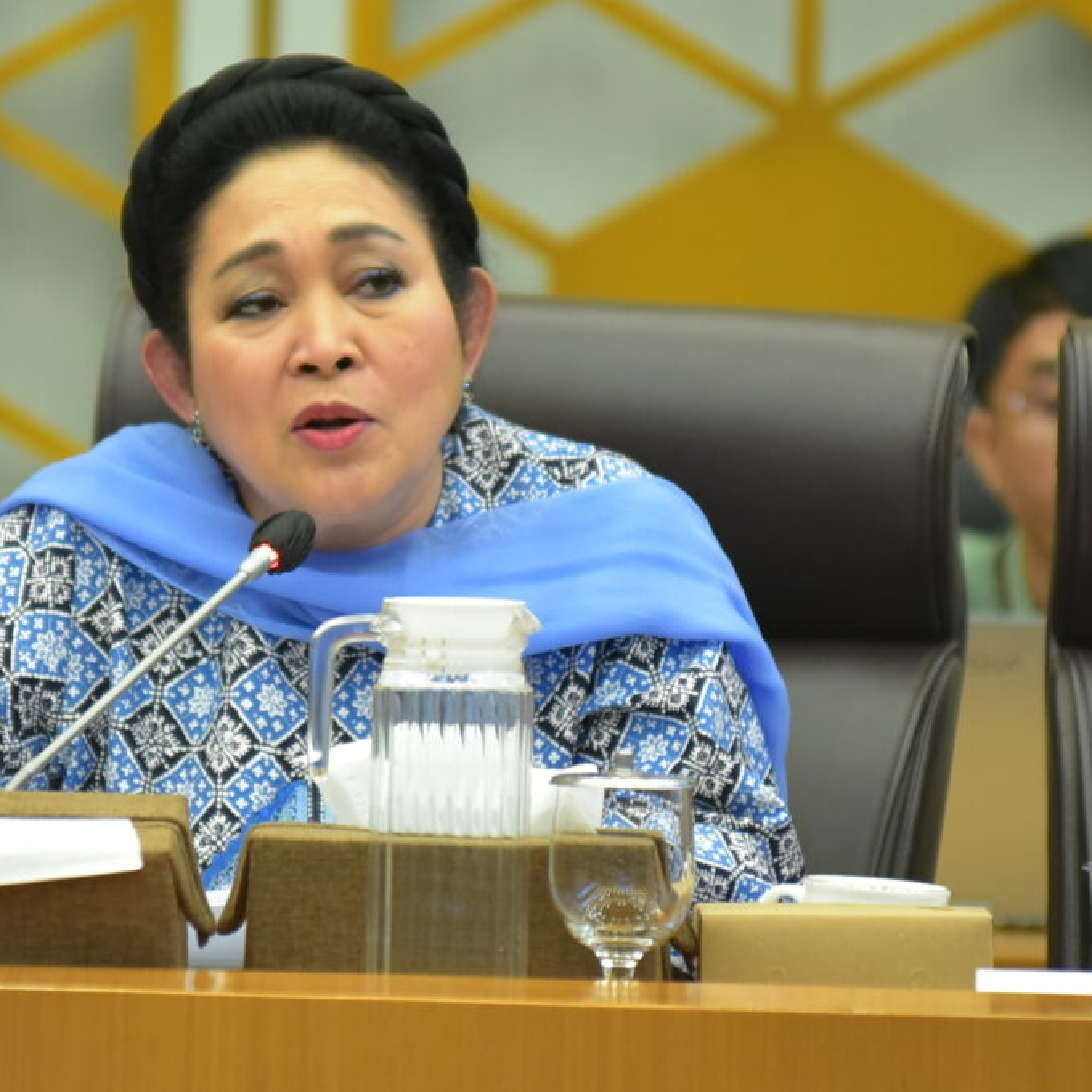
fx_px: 9137
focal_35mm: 256
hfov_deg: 6.8
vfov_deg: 6.8
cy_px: 546
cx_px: 328
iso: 3200
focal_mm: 200
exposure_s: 1/125
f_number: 3.2
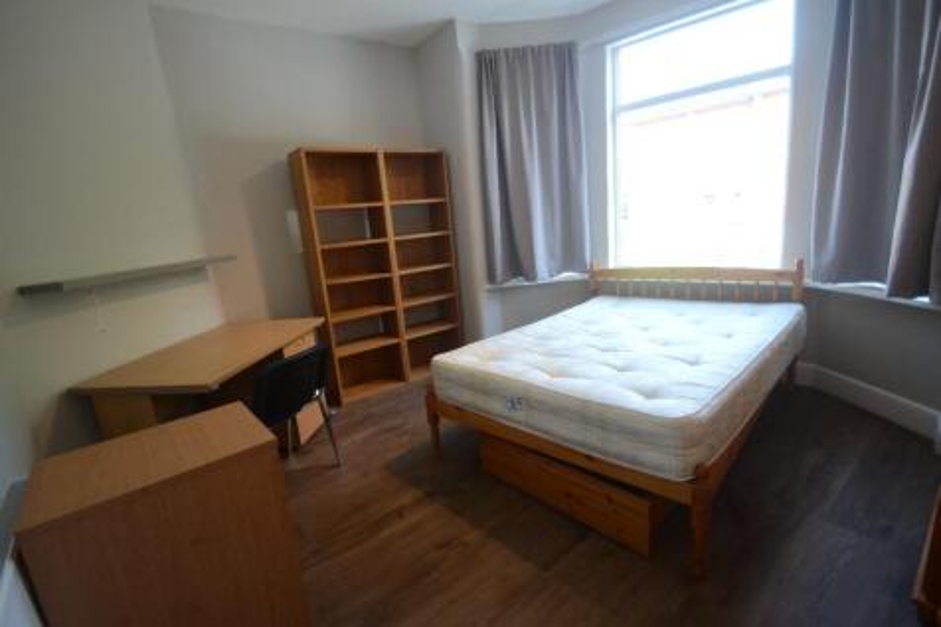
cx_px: 470
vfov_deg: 77.3
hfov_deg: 100.4
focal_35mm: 15
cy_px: 314
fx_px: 392
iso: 400
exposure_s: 1/80
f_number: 3.5
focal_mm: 10
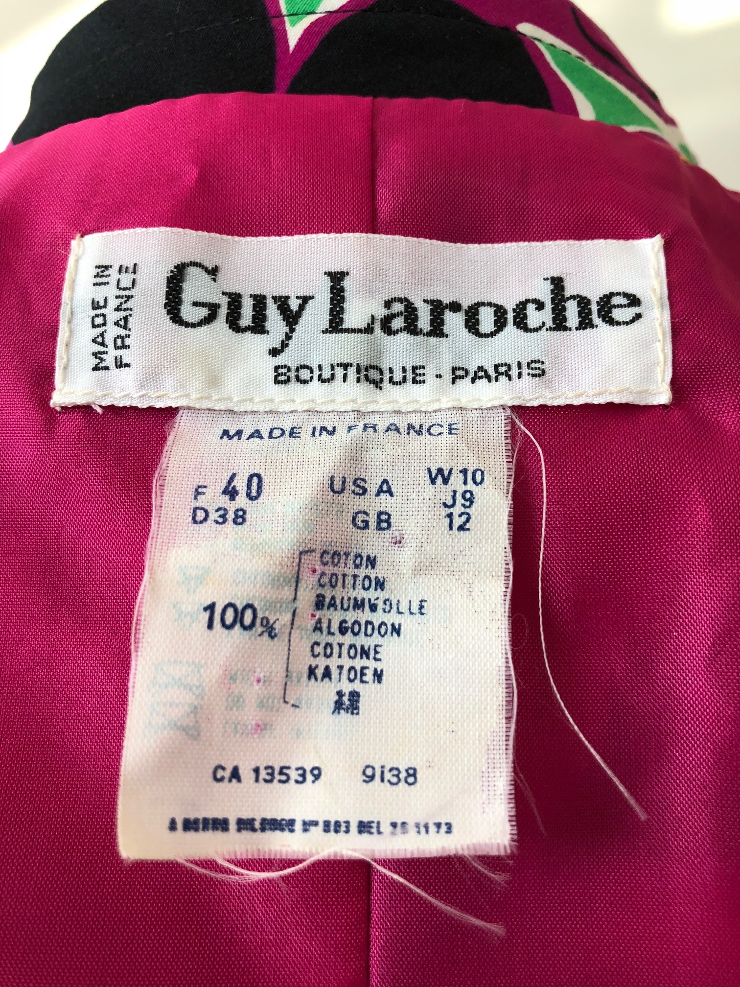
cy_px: 494
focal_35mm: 28
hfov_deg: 49.7
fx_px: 798
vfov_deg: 63.4
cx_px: 370
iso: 32
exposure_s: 1/120
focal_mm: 3.99
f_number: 1.8
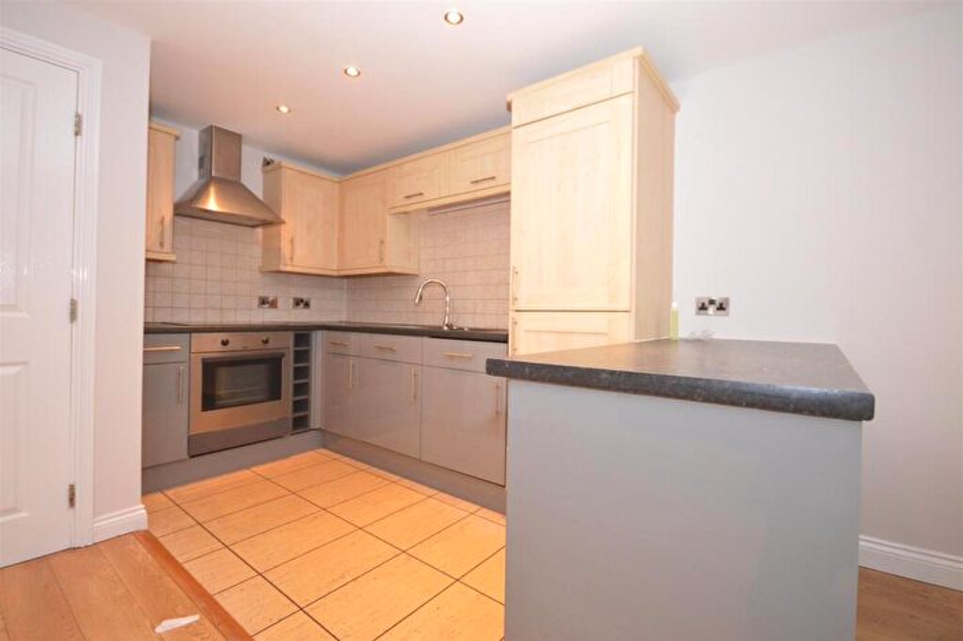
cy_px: 320
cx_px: 482
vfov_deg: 77.3
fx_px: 401
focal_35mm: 15
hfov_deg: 100.4
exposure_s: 1/60
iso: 1400
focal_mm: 10
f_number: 4
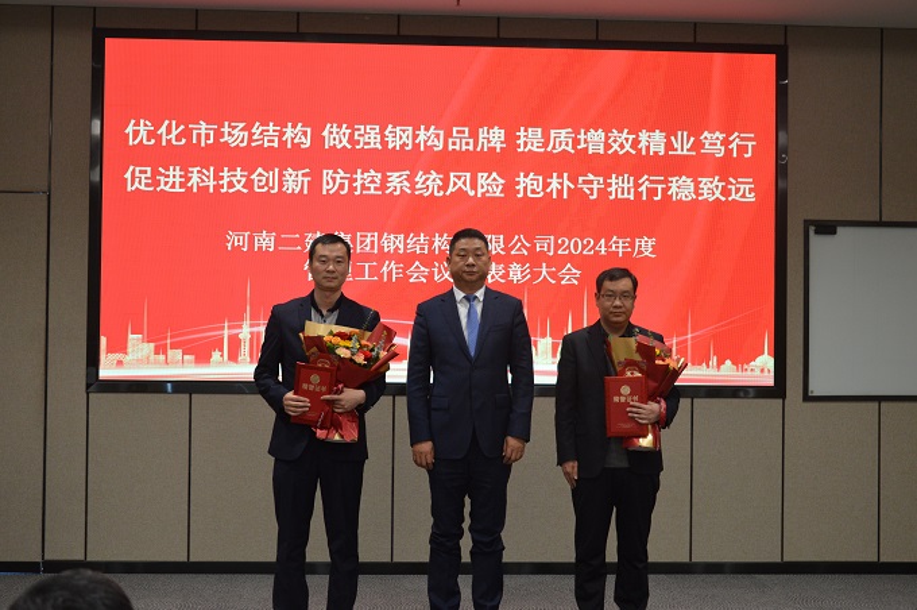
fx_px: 1336
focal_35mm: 52
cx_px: 458
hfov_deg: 37.9
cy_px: 305
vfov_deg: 25.7
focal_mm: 35
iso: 800
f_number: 4.5
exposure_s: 1/30
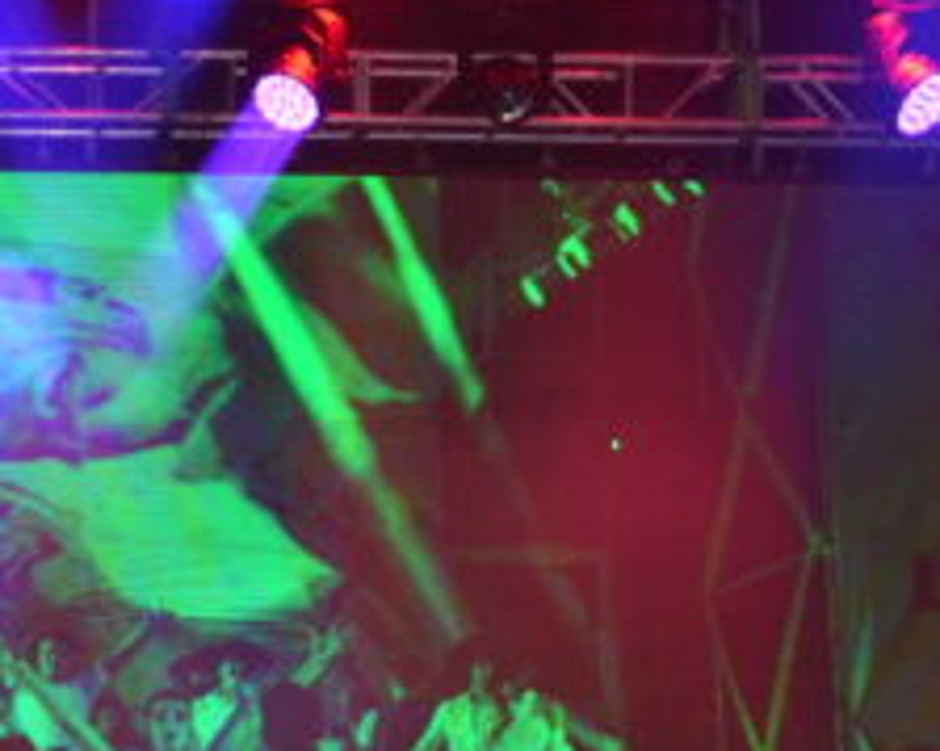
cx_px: 0
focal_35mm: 154
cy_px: 581
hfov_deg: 12.4
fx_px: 4282
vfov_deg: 10.0
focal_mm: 32
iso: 450
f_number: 4.2
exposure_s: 1/60
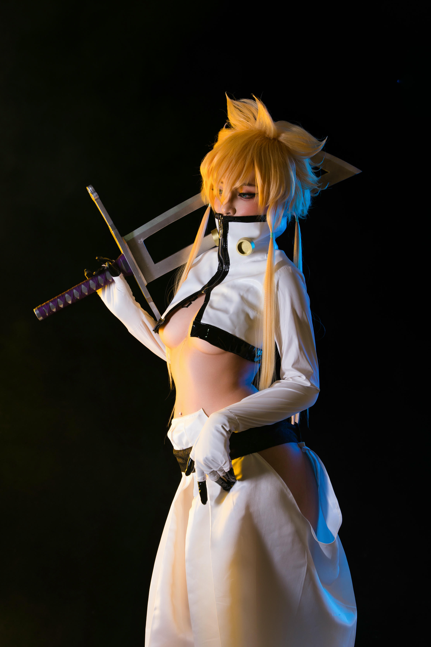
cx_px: 216
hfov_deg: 27.0
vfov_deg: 39.7
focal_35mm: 50
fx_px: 896
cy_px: 324
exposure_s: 1/100
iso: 400
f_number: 5
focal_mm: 49.9
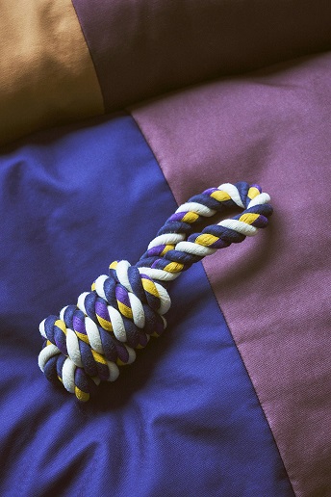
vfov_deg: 23.9
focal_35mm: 85
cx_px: 166
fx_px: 1172
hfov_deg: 16.1
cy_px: 248
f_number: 5.6
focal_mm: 85
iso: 1600
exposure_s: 1/800
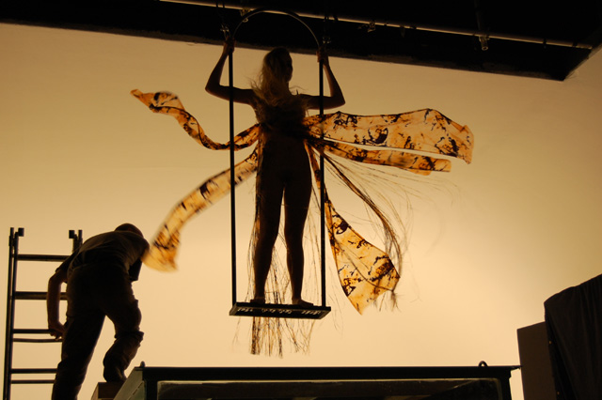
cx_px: 301
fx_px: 877
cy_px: 200
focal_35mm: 52
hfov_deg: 37.9
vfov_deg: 25.7
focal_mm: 35
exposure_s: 1/50
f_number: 4.8
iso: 400
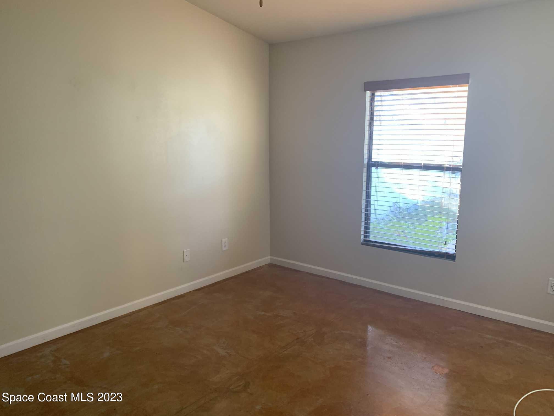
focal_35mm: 26
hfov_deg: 67.3
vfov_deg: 53.1
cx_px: 277
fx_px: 416
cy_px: 208
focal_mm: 4.25
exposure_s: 1/60
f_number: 1.8
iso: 125
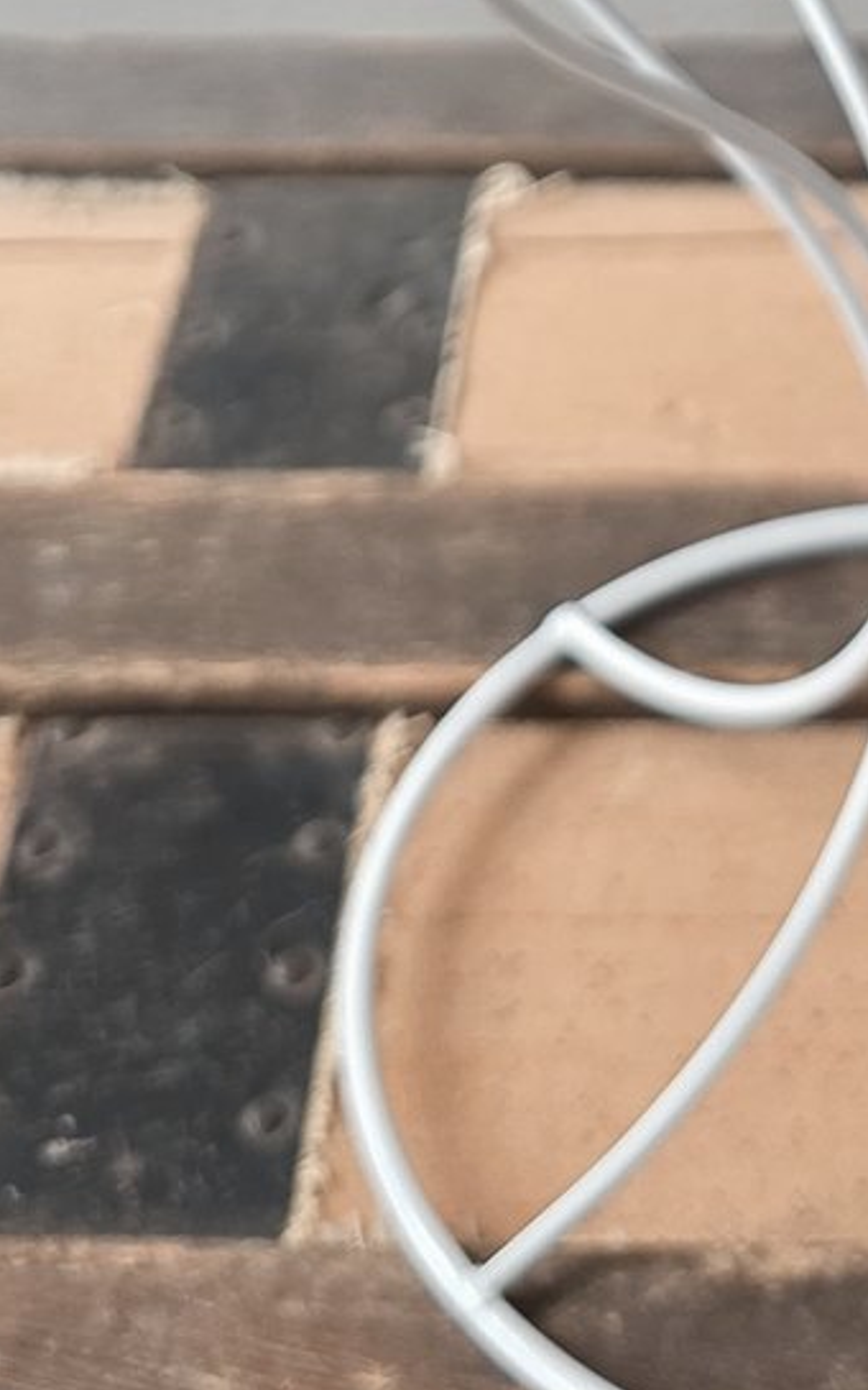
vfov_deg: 20.8
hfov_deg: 14.8
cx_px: 996
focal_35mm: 86
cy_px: -646
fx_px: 3255
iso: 160
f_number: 1.7
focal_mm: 6.3
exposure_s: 1/120
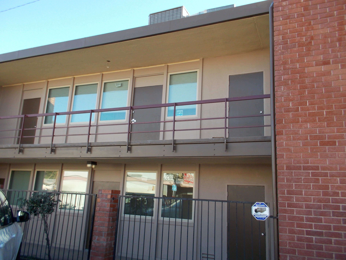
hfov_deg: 61.7
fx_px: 290
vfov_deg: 48.2
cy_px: 130
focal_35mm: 29
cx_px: 173
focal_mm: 4.1
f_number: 3.3
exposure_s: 1/125
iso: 80
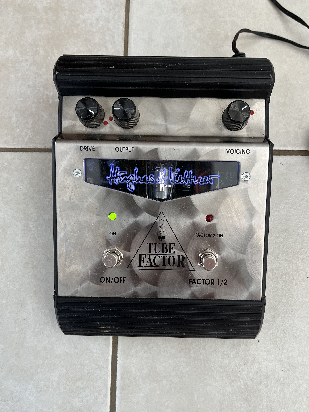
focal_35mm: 30
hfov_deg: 46.7
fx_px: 357
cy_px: 216
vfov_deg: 59.9
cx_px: 173
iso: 125
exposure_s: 1/104
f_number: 1.6
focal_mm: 5.1
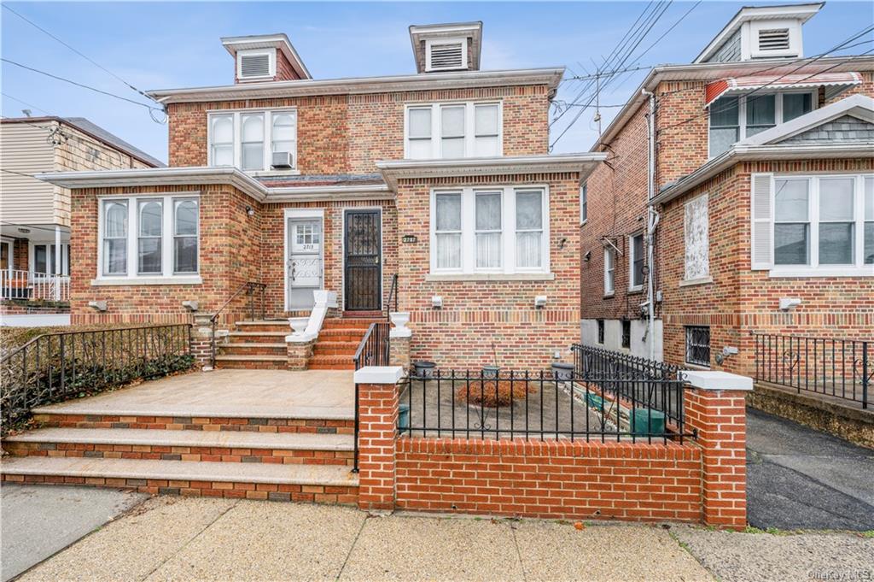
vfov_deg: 81.1
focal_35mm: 14
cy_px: 291
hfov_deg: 104.3
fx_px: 340
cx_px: 437
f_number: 11
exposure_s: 1/30
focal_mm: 14
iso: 200
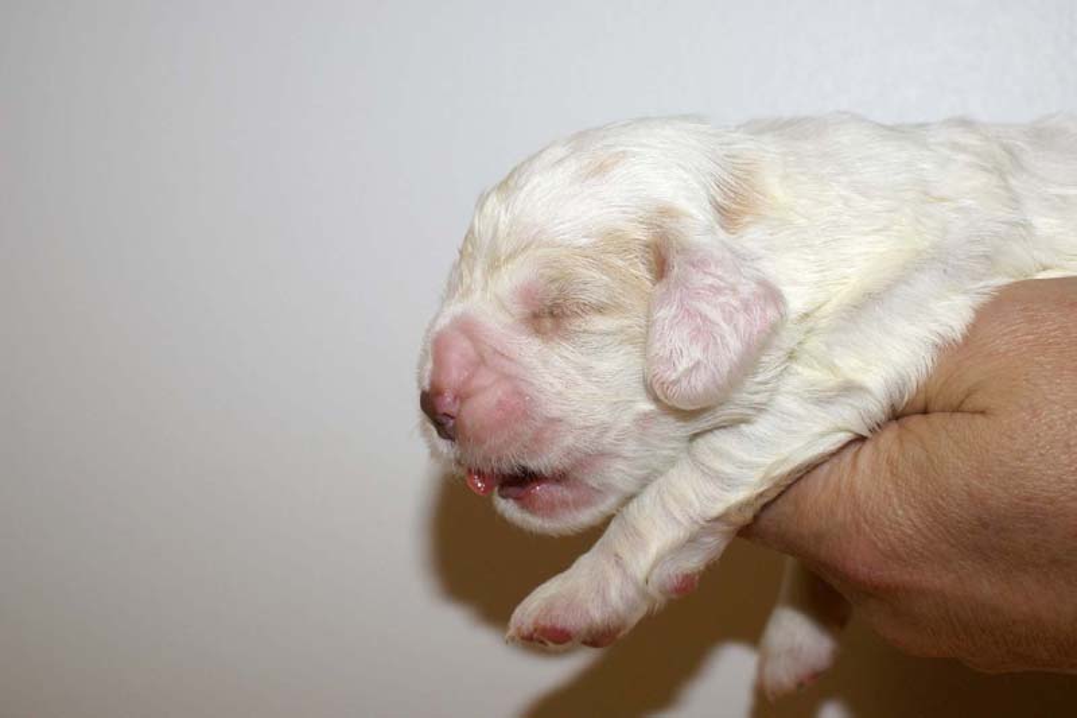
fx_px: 1570
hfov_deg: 37.9
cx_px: 538
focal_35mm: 52
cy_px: 359
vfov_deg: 25.7
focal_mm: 35
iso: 400
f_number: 6.3
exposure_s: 1/60
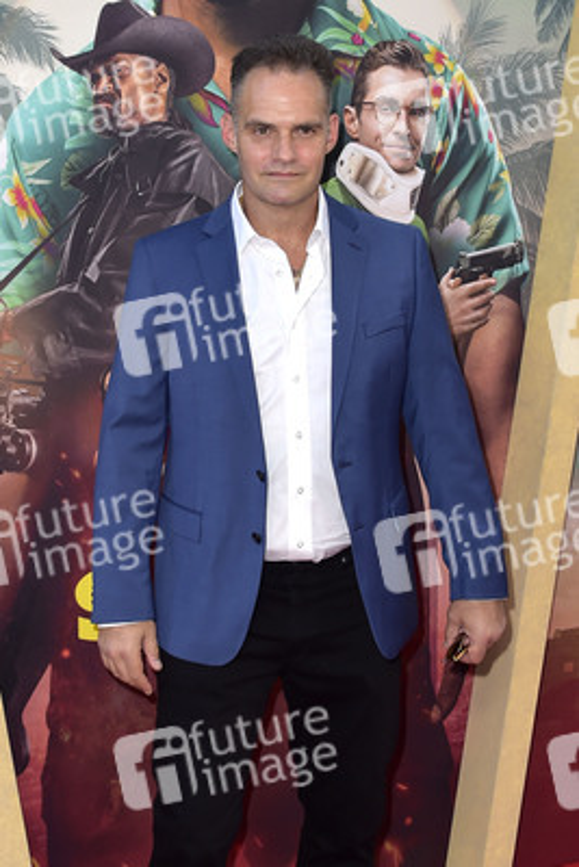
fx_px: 868
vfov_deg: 53.1
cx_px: 290
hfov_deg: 36.9
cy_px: 434
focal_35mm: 36
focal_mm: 36
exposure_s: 1/250
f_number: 5.6
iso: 500
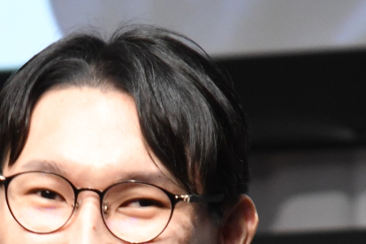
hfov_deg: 1.6
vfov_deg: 1.1
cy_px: 352
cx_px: 31
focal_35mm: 1291
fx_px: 13124
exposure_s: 1/50
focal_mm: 220
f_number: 8
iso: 1800
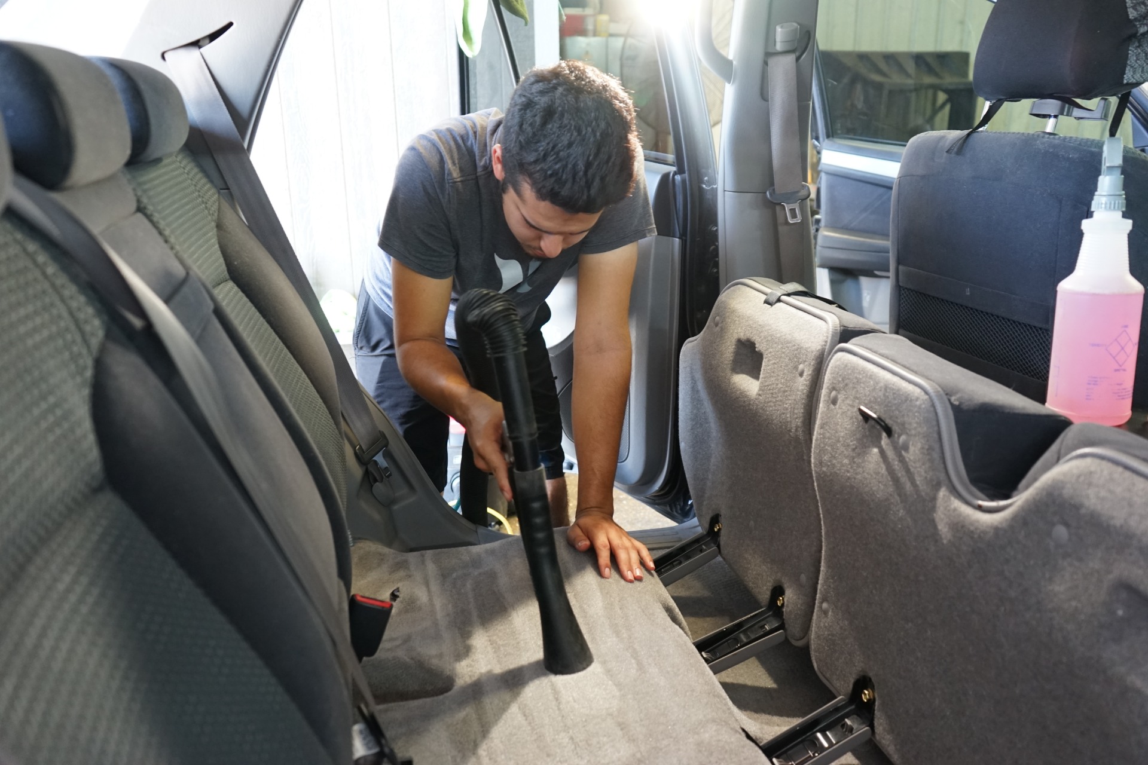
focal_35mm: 29
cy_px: 382
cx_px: 574
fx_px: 925
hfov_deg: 63.7
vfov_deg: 45.0
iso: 1600
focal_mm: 29
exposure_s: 1/50
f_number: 4
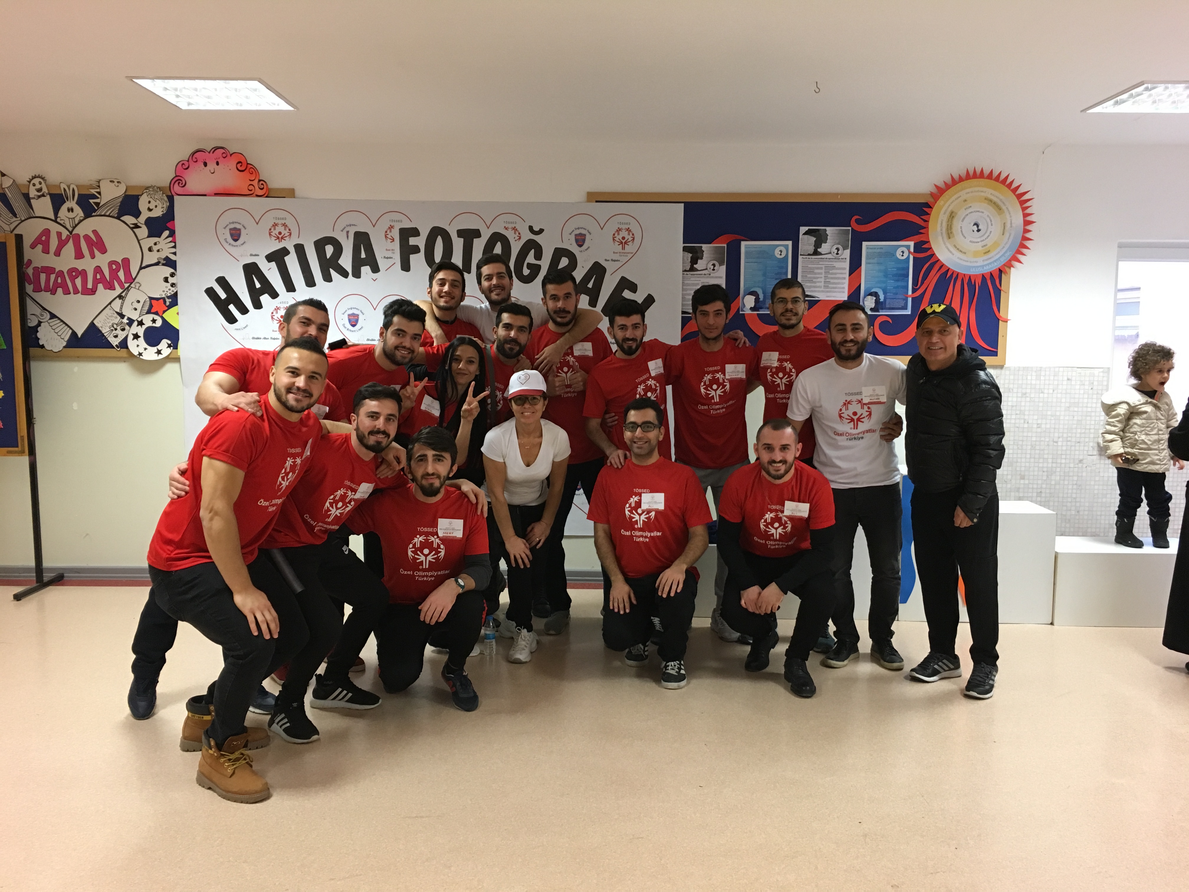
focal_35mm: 29
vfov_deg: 48.2
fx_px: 996
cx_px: 594
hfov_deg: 61.7
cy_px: 446
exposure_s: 1/33
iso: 160
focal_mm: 4.15
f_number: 2.2
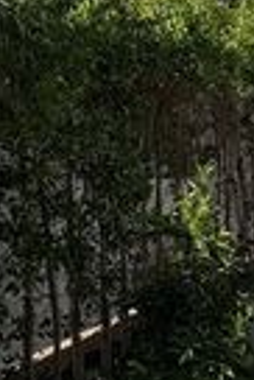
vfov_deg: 16.8
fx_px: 1288
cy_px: 147
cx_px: 380
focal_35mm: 122
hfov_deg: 10.9
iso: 80
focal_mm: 6.76
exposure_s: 1/6173
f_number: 1.78
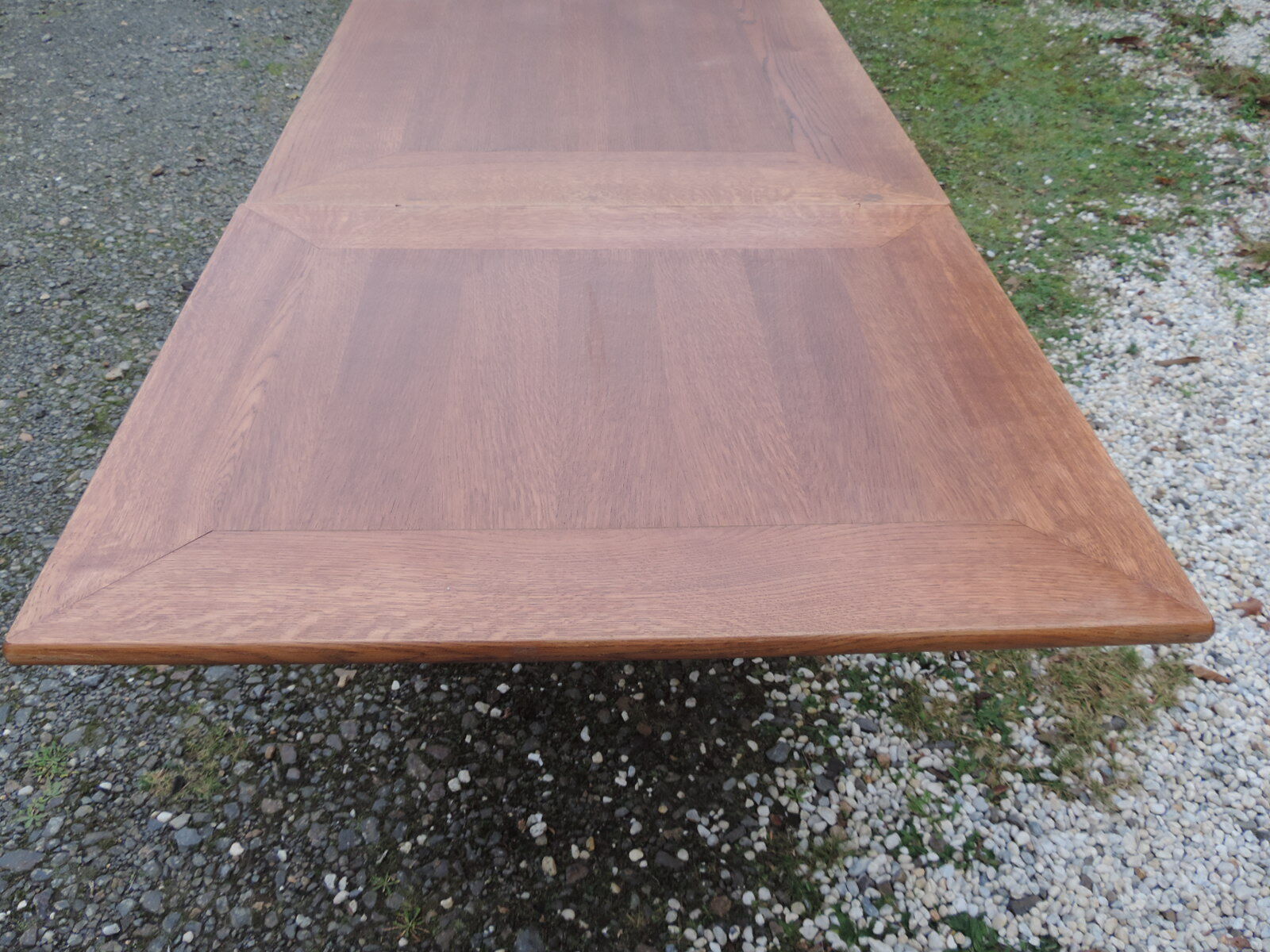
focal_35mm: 30
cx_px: 635
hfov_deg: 60.0
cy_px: 476
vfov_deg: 46.8
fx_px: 1101
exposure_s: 1/30
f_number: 3.1
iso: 110
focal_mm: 5.3
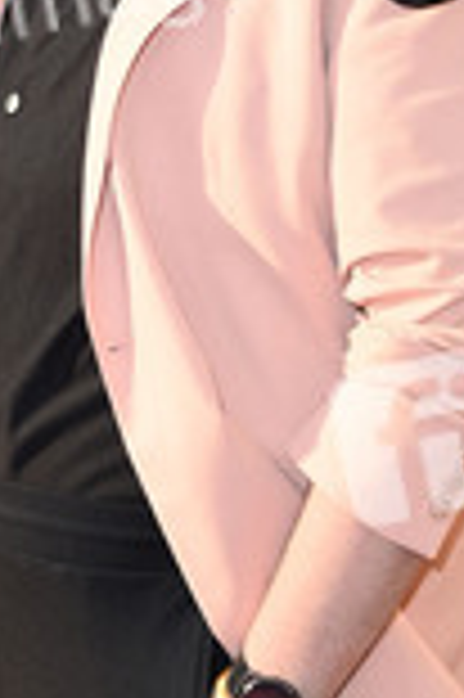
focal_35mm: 150
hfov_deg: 9.1
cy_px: 194
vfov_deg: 13.7
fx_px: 2906
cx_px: 153
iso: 800
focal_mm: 58
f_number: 10
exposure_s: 1/200
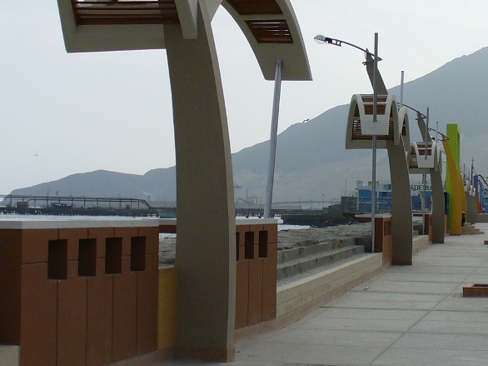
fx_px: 1001
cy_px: 126
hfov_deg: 27.3
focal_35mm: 71
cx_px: 296
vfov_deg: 20.6
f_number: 5.8
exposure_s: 1/640
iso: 80
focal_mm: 7
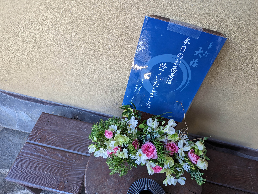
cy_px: 97
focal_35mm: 24
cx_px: 129
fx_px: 179
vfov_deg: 56.9
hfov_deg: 71.5
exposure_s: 1/107
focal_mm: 6.81
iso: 140
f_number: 1.85
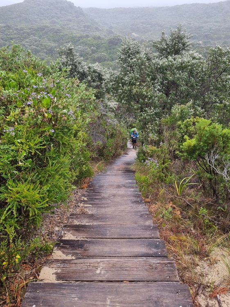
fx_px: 230
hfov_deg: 53.0
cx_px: 115
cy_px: 154
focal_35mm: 26
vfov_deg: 67.3
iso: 50
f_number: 1.8
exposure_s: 1/210
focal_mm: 5.4
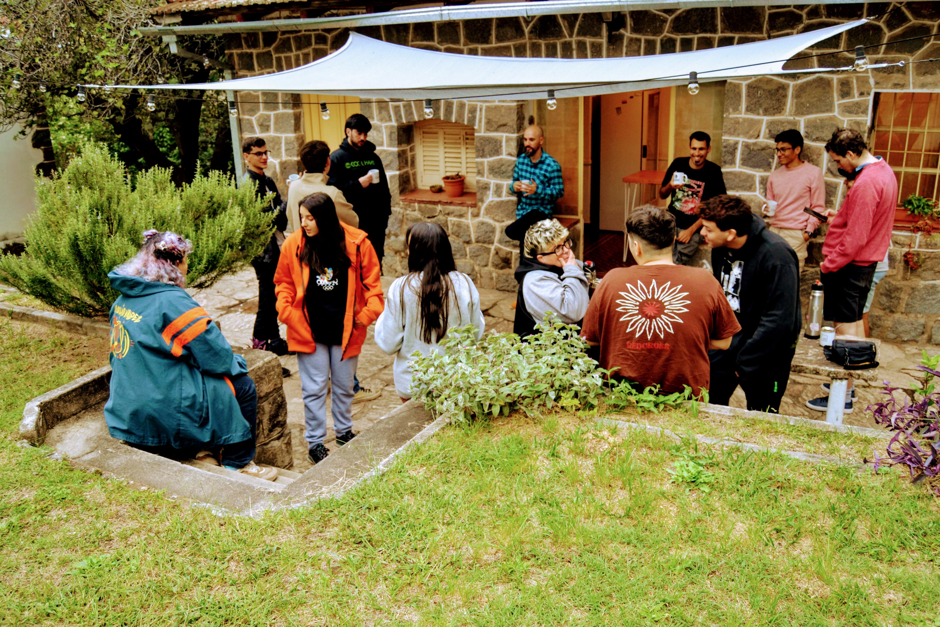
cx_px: 470
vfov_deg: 43.6
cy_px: 314
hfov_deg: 61.9
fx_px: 783
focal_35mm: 30
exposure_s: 1/60
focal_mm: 20
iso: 400
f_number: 3.5
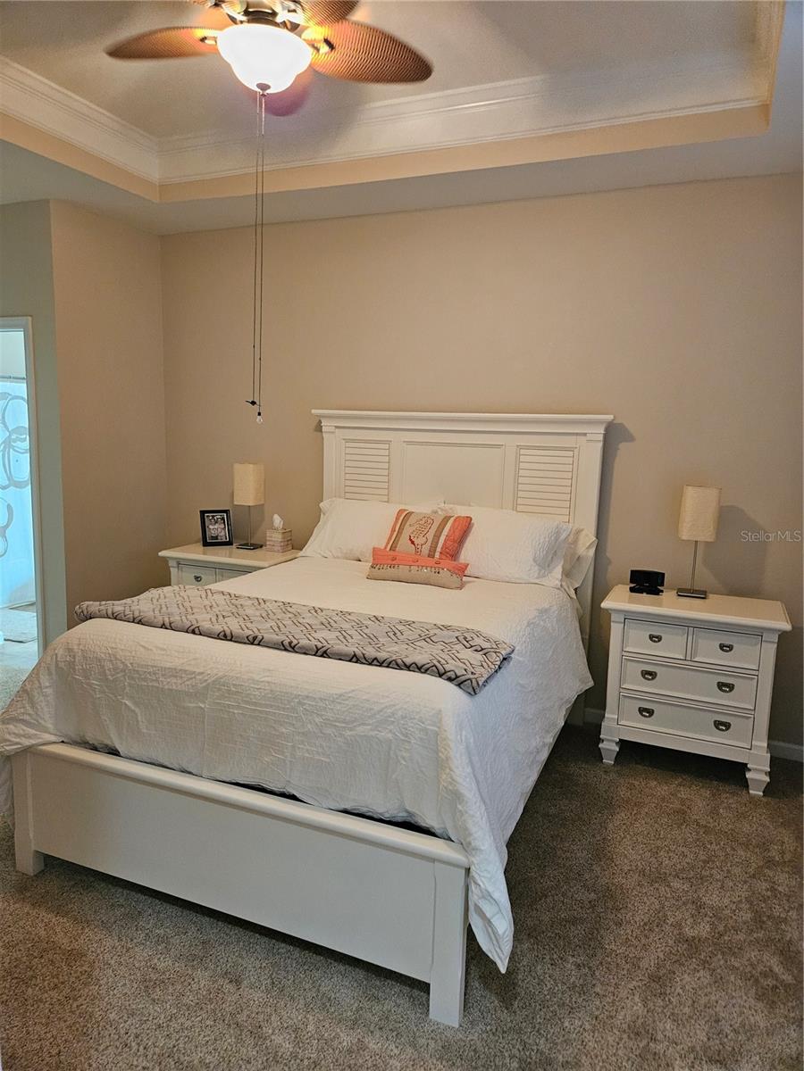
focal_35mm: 23
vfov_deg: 73.9
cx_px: 402
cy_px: 536
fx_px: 712
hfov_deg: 58.9
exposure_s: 1/120
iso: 1000
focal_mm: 5.4
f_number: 1.8
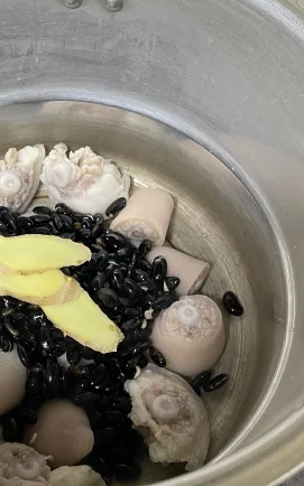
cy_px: 270
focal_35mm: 44
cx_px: 67
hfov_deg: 28.7
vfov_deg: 45.2
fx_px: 584
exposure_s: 1/60
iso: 200
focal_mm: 5.1
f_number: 1.6
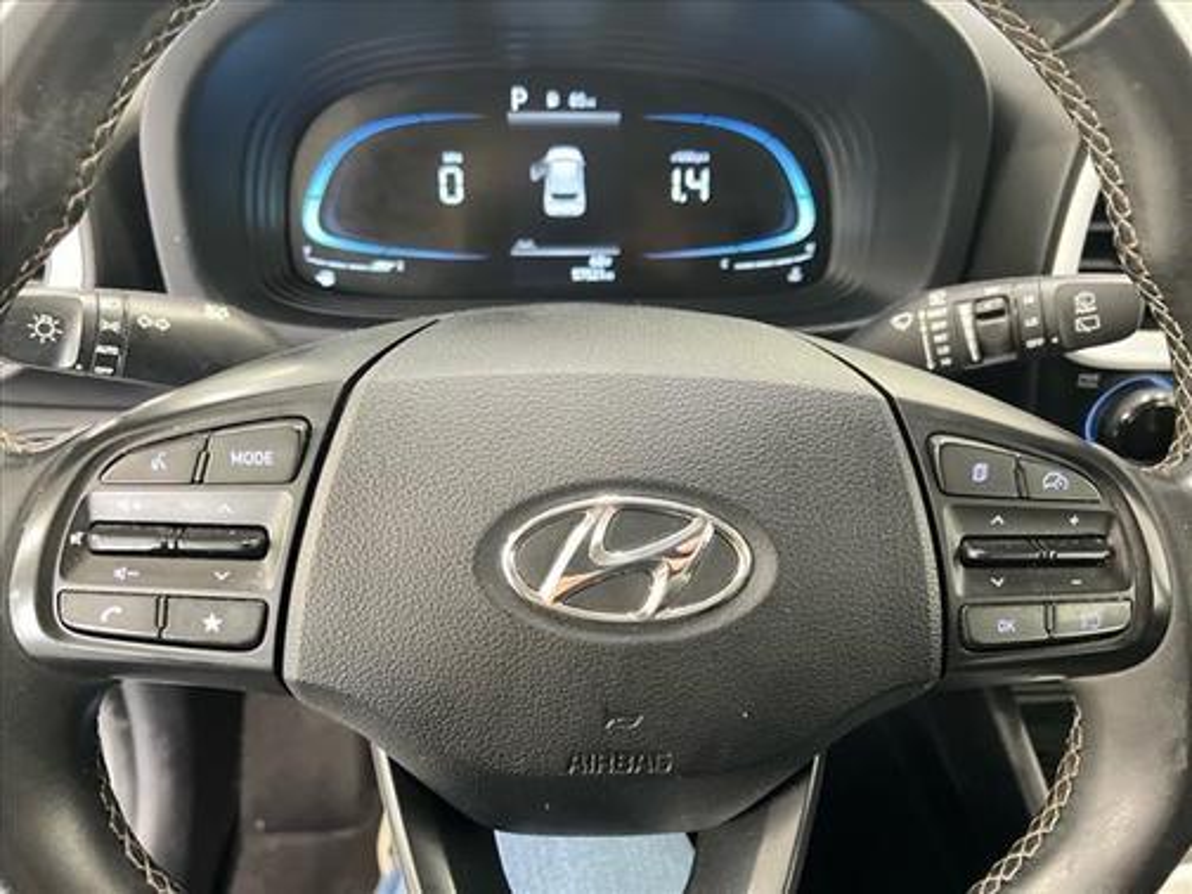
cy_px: 447
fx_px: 895
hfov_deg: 67.3
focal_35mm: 26
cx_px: 596
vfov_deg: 53.1
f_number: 1.5
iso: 1000
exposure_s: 1/20
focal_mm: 5.7
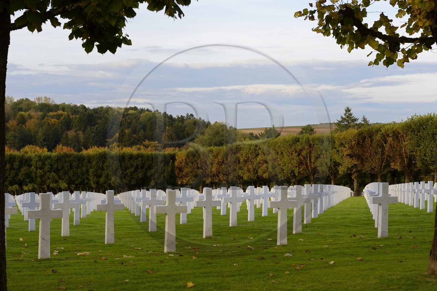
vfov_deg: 17.5
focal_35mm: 78
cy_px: 146
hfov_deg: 26.0
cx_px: 218
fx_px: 946
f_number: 9
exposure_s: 1/160
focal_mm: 78
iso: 400
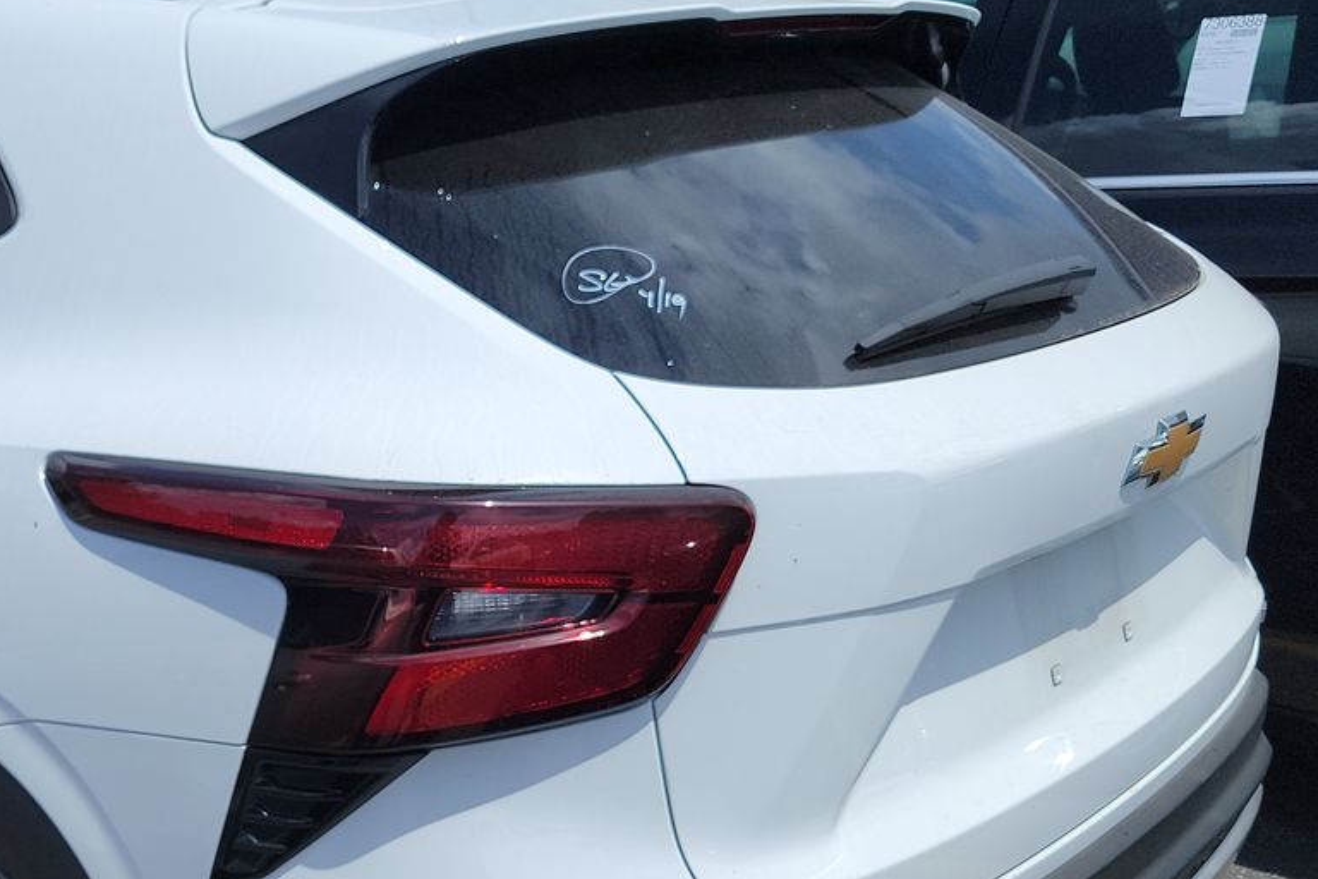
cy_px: 646
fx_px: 1904
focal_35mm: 52
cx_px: 211
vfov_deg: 25.7
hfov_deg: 36.5
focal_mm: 6.7
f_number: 1.8
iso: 50
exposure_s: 1/1421
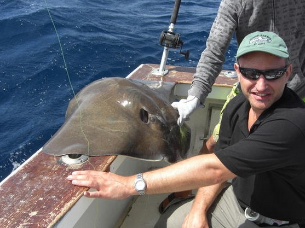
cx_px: 165
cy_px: 116
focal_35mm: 43
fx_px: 379
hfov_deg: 43.8
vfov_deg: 33.6
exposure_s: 1/500
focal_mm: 7.9
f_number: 4
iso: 80
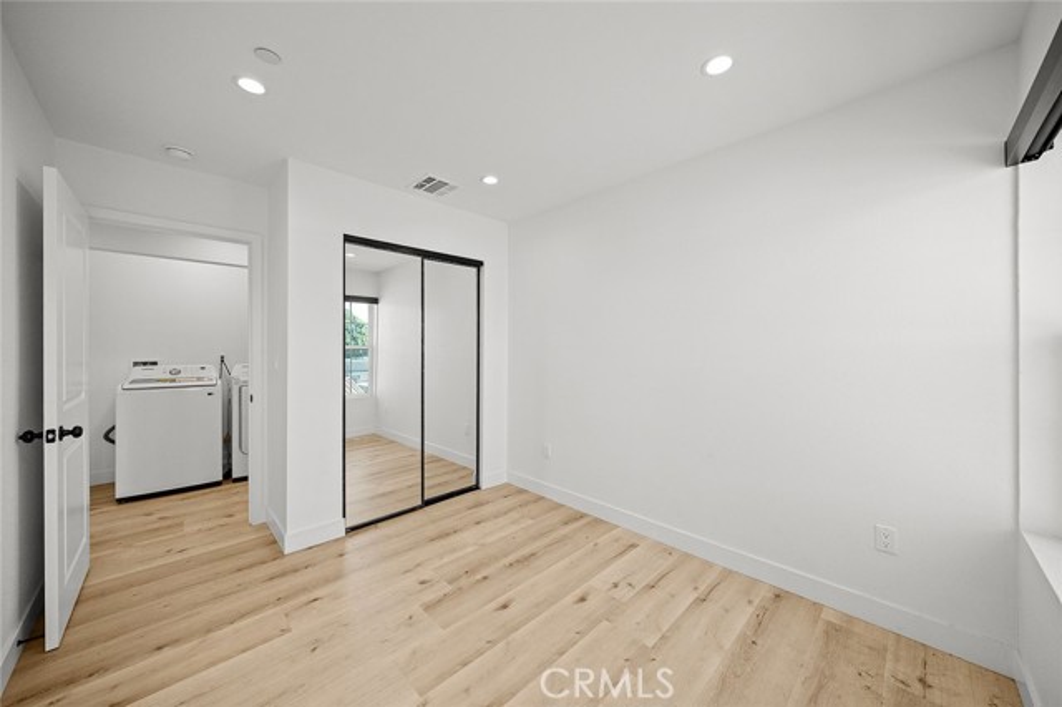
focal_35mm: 13
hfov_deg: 108.4
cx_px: 531
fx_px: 383
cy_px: 354
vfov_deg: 85.4
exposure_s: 1/400
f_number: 4
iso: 640
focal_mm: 13
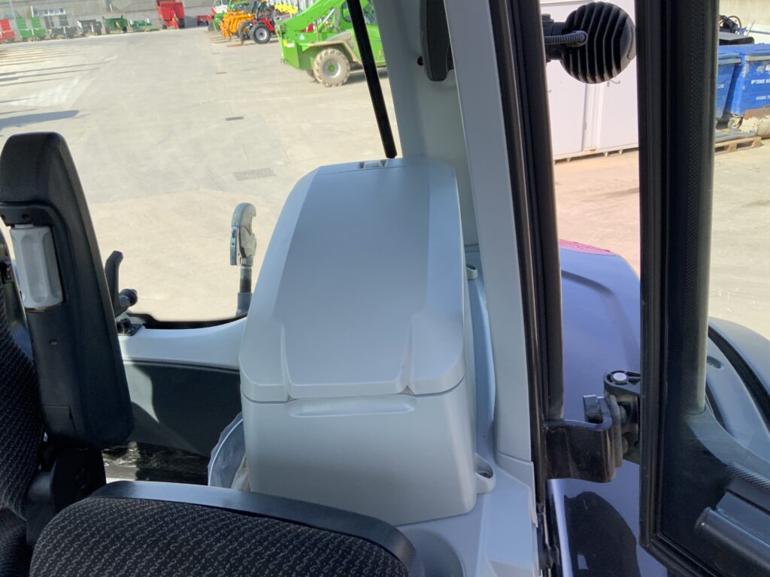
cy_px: 288
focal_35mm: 29
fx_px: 645
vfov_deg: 48.2
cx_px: 385
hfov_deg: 61.7
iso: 16
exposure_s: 1/360
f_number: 1.8
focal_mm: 3
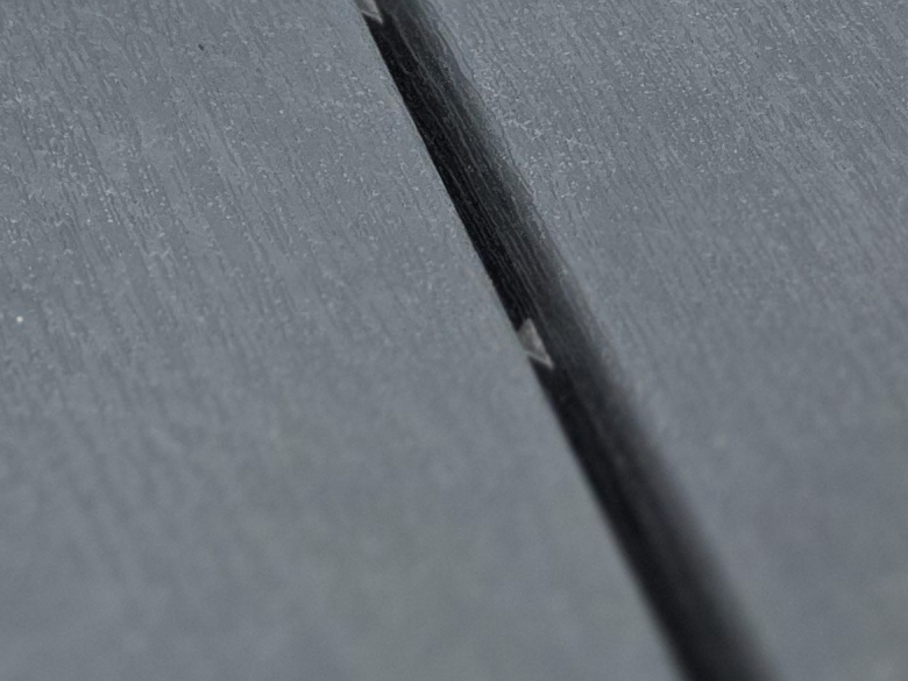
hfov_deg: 13.9
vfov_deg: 10.9
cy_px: -878
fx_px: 3095
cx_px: -939
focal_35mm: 118
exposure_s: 1/100
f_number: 1.7
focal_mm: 6.3
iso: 250
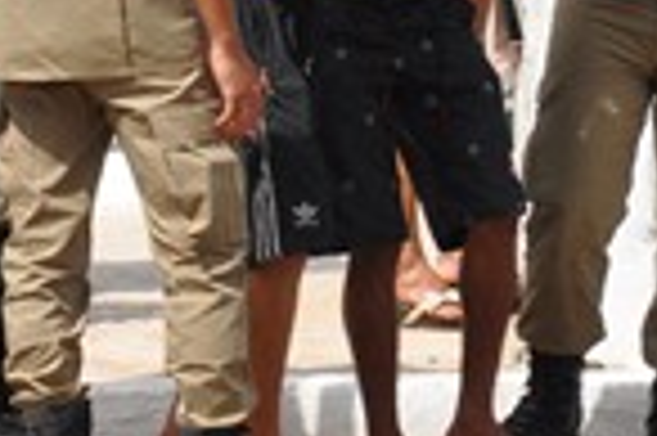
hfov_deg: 3.7
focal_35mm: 557
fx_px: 10157
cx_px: 324
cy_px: -29
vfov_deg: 2.5
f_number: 14
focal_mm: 85
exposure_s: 1/800
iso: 640
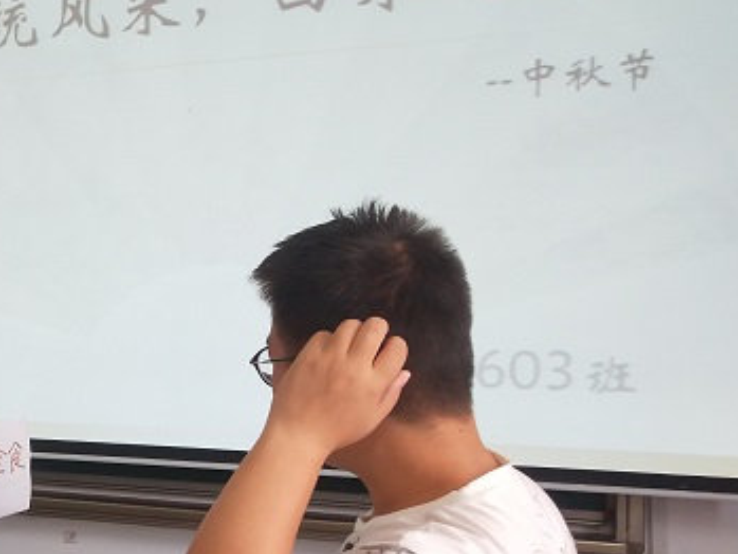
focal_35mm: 55
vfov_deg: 26.5
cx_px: 70
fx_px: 1173
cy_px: 319
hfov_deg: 33.1
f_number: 1.8
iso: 152
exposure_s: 1/100
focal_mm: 3.95
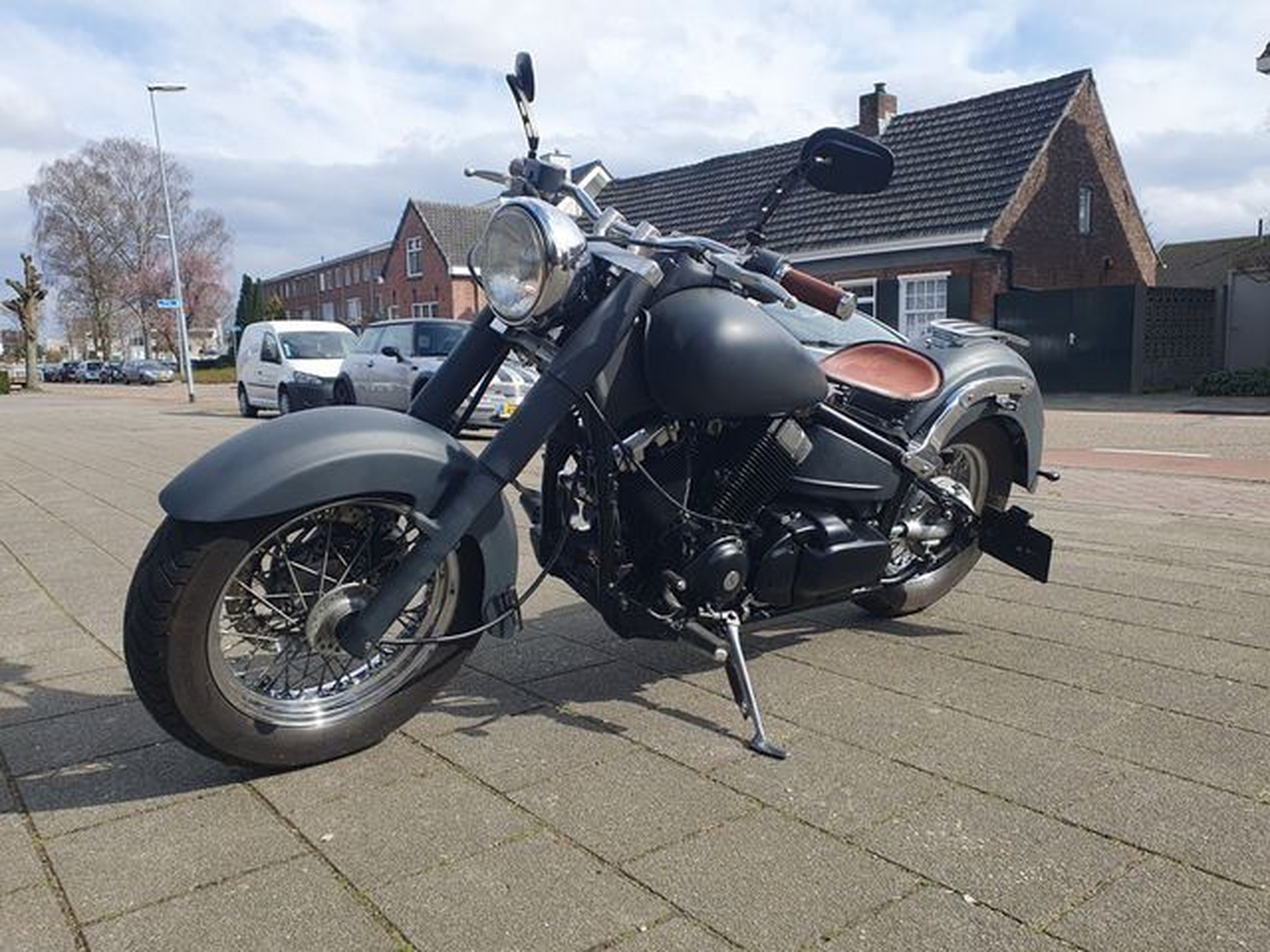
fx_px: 954
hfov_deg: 67.3
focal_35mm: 26
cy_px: 476
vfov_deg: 53.1
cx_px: 635
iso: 50
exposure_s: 1/1248
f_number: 2.4
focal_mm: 4.32
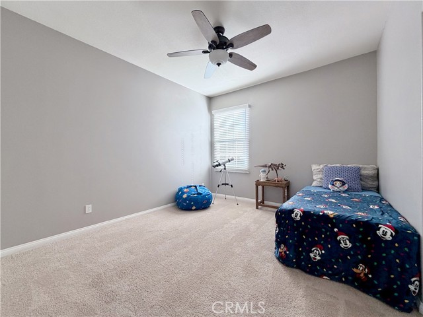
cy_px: 158
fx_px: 171
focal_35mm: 14
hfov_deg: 102.1
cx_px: 212
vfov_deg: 85.7
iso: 160
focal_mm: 2.22
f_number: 2.2
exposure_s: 1/121
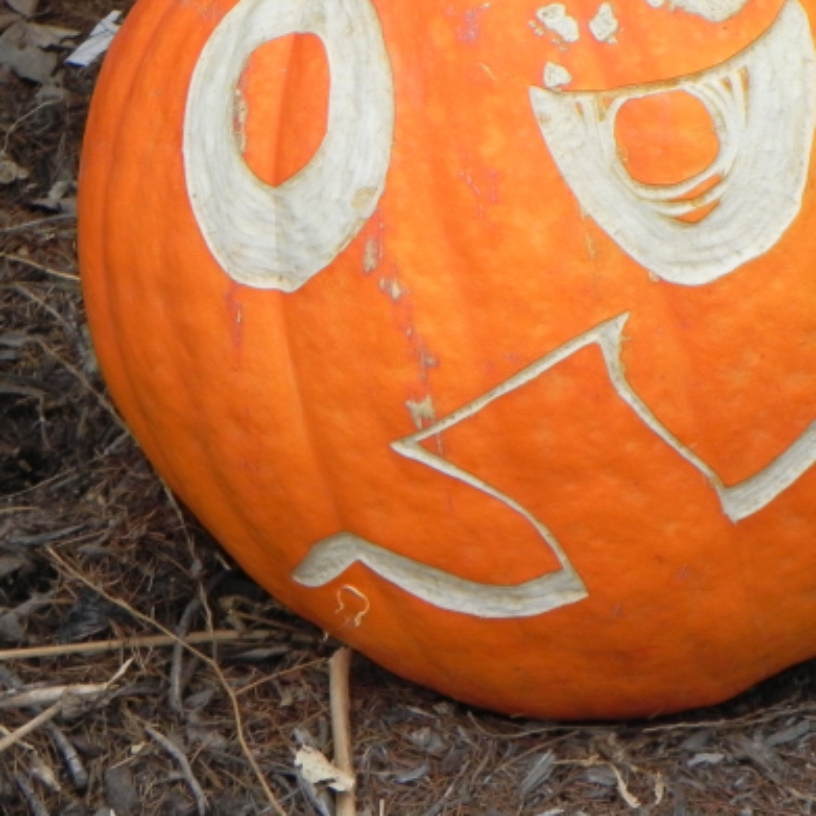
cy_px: 362
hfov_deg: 9.1
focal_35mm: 193
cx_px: 546
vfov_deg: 9.1
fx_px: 5147
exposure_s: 1/227
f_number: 5.6
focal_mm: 20.8
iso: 160
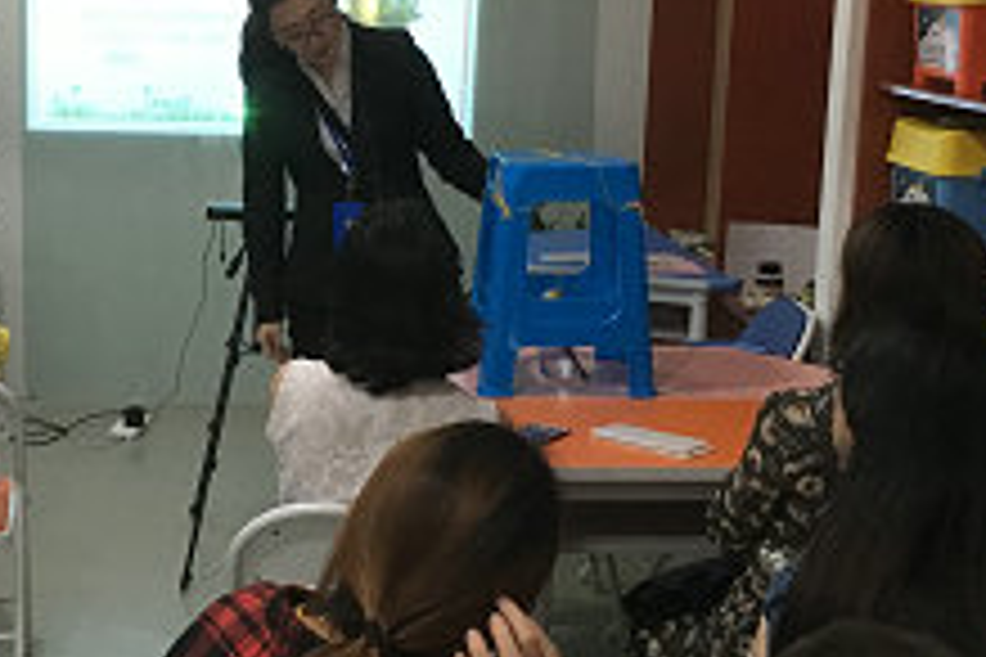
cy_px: 317
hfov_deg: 29.0
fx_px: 1890
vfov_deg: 19.7
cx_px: 306
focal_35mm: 69
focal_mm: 4.15
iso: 250
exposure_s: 1/17
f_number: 2.2
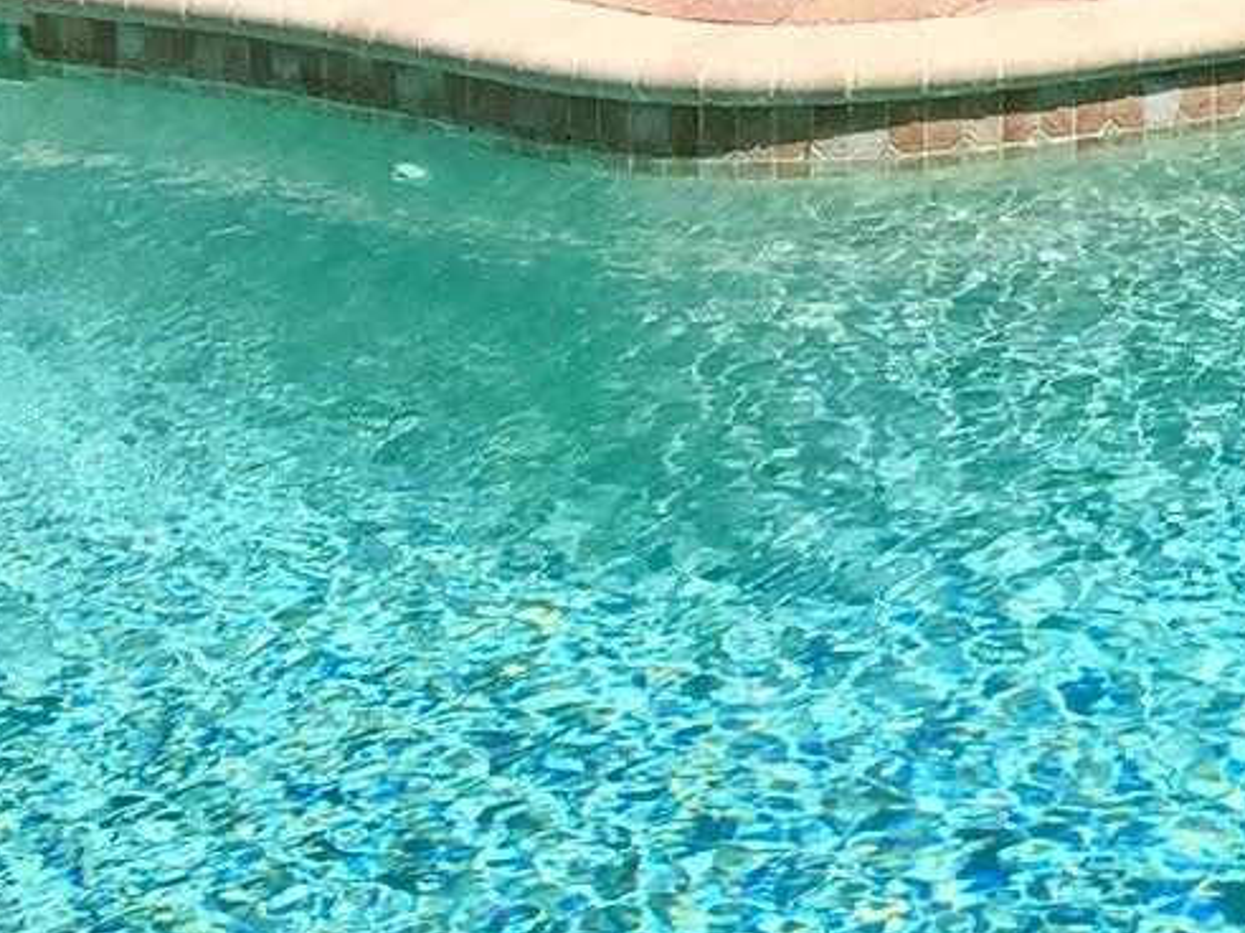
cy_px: -834
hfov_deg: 15.0
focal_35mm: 121
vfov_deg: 11.3
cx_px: 1889
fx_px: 4351
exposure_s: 1/1832
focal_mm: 4.15
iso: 25
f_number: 2.2
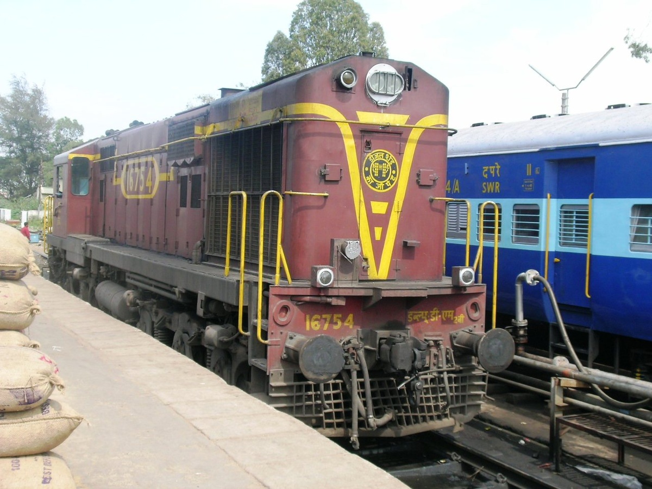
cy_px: 244
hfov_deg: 38.2
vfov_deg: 29.1
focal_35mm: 50
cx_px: 326
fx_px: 942
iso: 50
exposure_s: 1/129
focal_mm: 10.3
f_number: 5.4
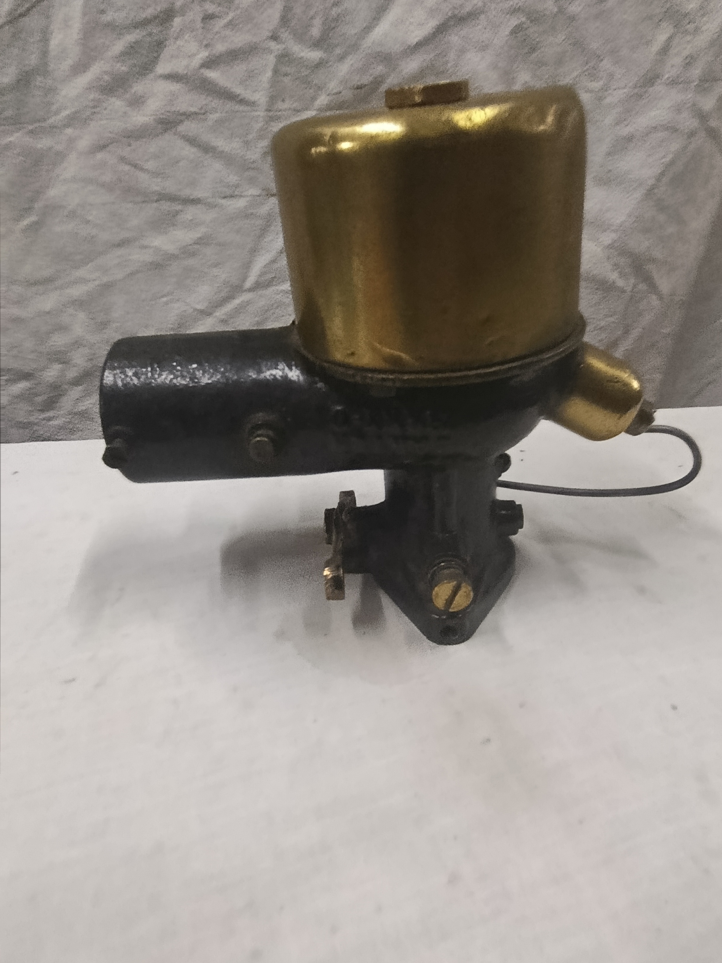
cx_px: 361
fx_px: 612
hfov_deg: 61.1
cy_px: 482
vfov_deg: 76.4
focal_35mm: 22
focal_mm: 1.65
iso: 553
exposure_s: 1/33.3
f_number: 2.2
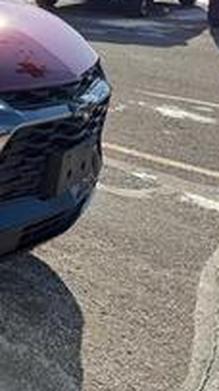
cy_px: 75
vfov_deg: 31.5
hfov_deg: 15.5
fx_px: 672
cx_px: -192
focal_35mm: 65
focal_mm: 6.76
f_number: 1.78
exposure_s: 1/4673
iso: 125
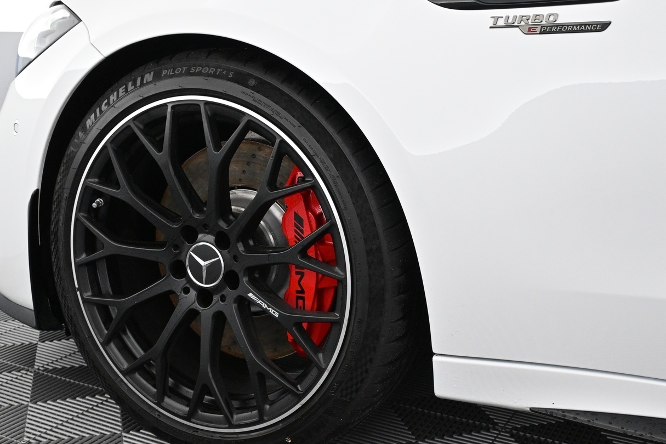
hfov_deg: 43.6
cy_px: 195
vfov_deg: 29.8
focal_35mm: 45
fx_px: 832
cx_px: 340
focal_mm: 22.5
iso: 1600
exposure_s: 1/100
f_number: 4
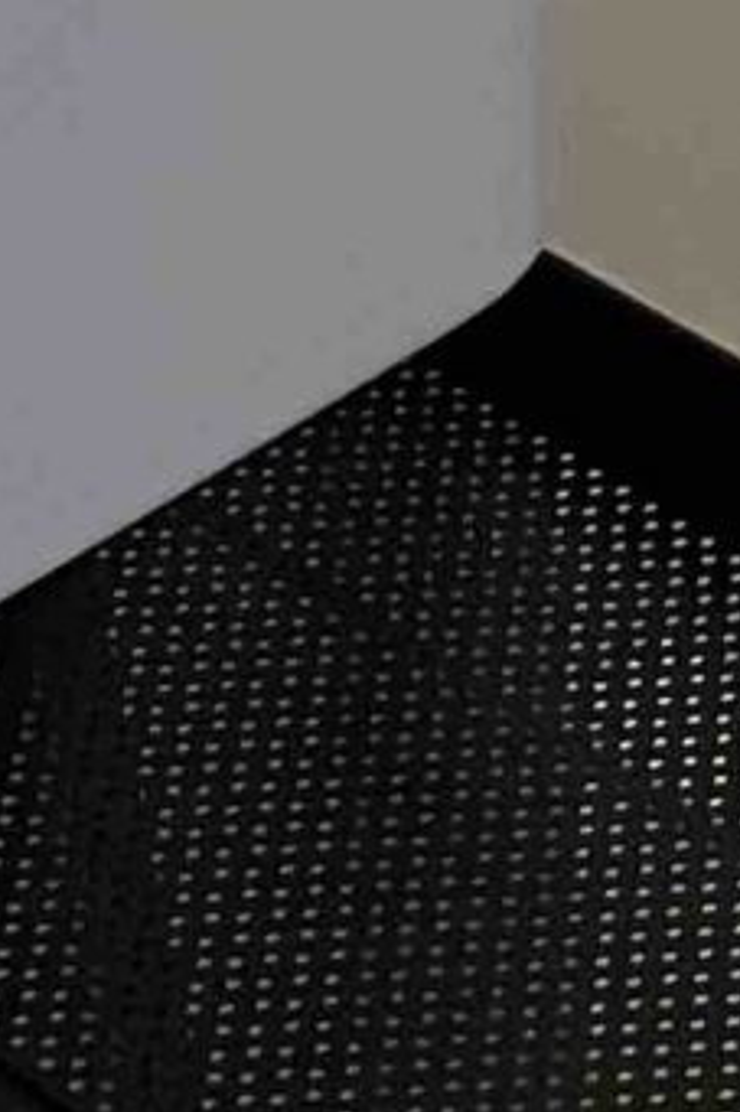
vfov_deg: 8.1
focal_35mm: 203
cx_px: 1389
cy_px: -2612
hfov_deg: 6.6
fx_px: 6265
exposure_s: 1/50
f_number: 1.8
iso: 80
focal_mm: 4.25
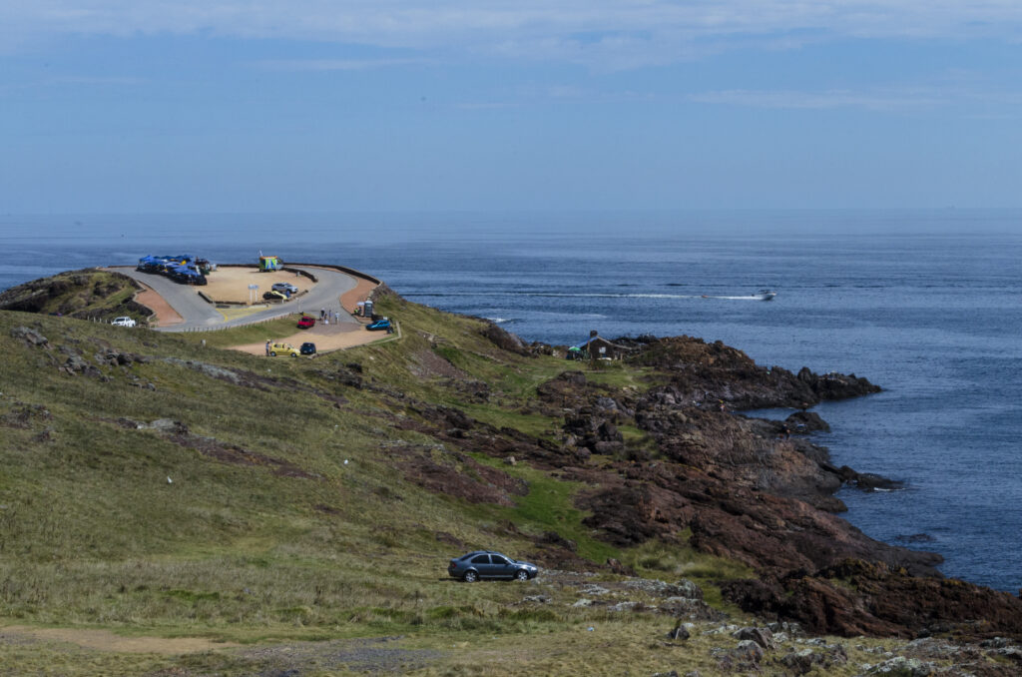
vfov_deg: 16.5
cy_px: 338
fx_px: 2337
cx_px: 511
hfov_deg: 24.7
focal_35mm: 82
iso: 400
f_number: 22
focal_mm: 55
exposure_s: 1/250
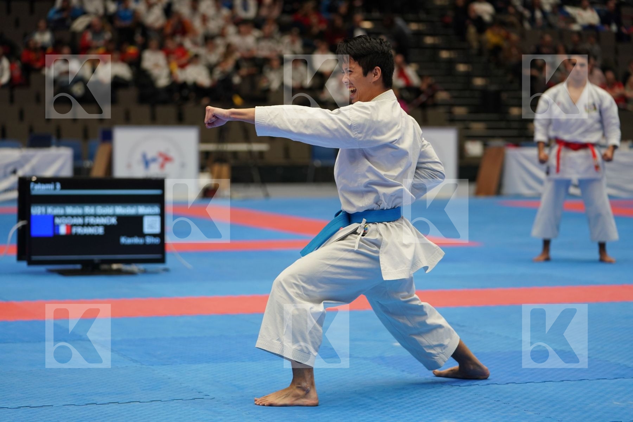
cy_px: 211
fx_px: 1758
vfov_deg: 13.7
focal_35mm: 100
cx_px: 316
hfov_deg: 20.4
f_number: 2.8
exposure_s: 1/500
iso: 1000
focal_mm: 100
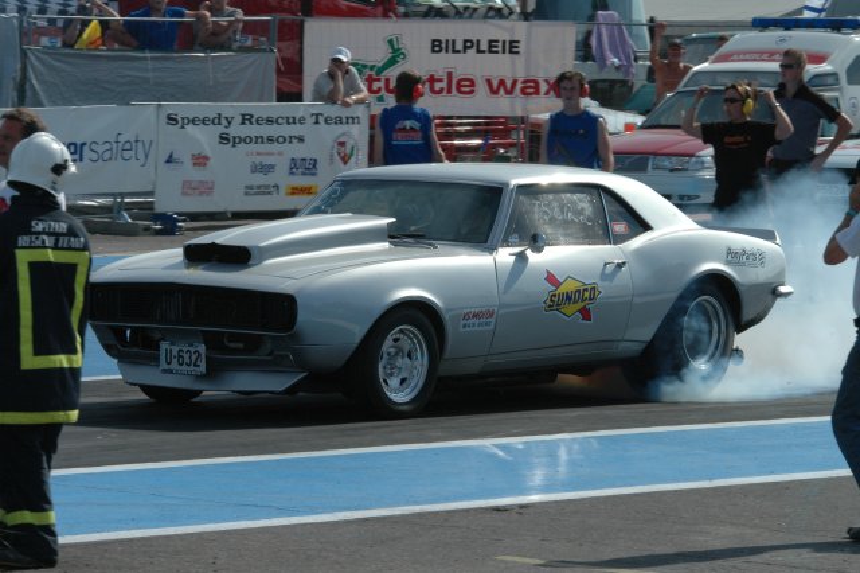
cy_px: 286
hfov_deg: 7.8
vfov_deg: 5.2
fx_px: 6267
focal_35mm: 262
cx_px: 430
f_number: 16
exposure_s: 1/200
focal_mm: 175
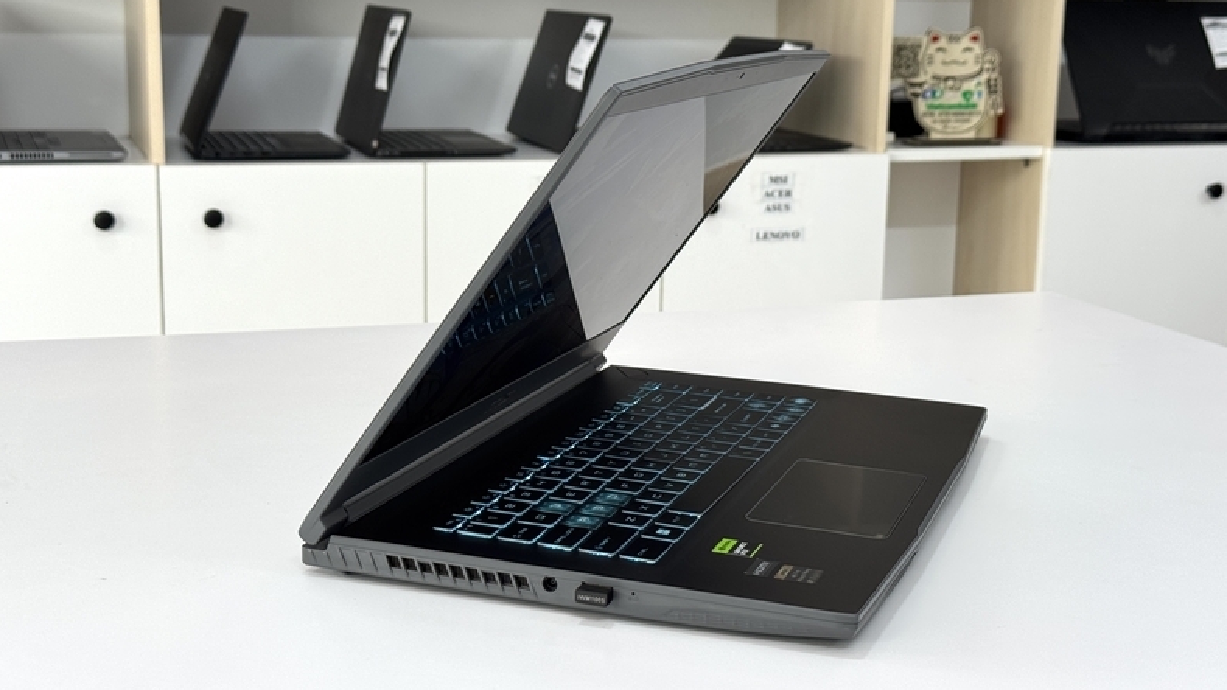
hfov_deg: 39.2
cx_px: 620
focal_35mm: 53
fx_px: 1725
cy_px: 325
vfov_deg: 22.6
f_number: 1.78
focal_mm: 6.76
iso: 80
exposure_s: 1/157
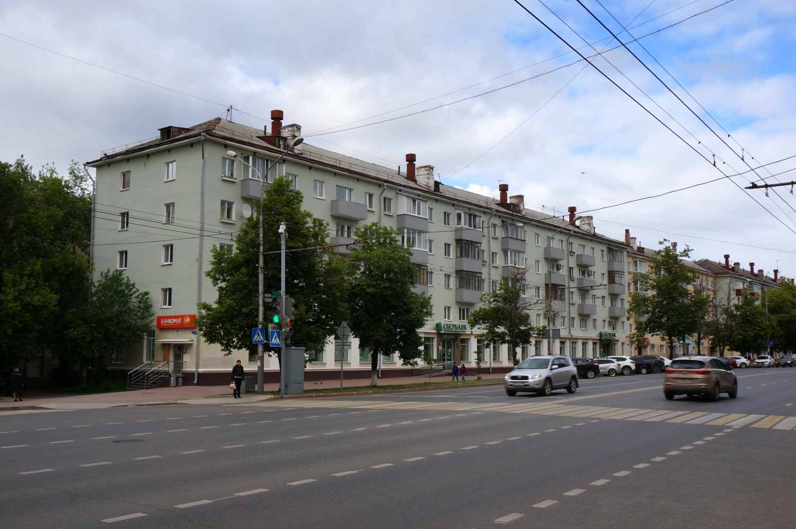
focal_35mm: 36
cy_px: 264
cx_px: 398
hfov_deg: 53.2
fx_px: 795
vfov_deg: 36.8
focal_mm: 24
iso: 100
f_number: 13
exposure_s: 1/100
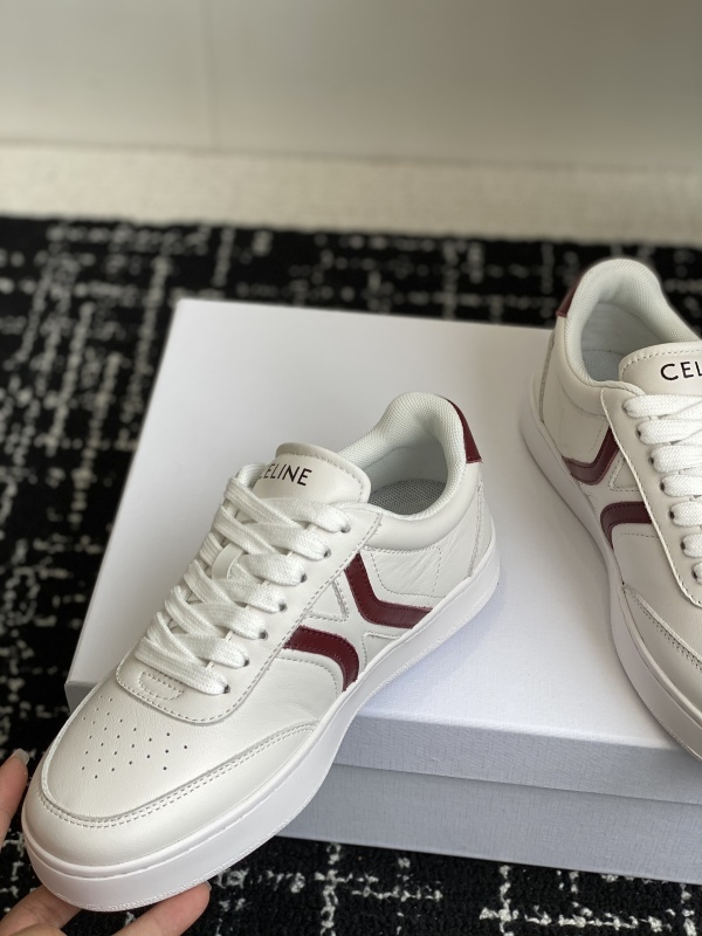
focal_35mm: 52
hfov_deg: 28.0
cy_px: 468
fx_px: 1406
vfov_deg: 36.8
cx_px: 351
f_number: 2
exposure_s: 1/318
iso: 20
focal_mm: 6
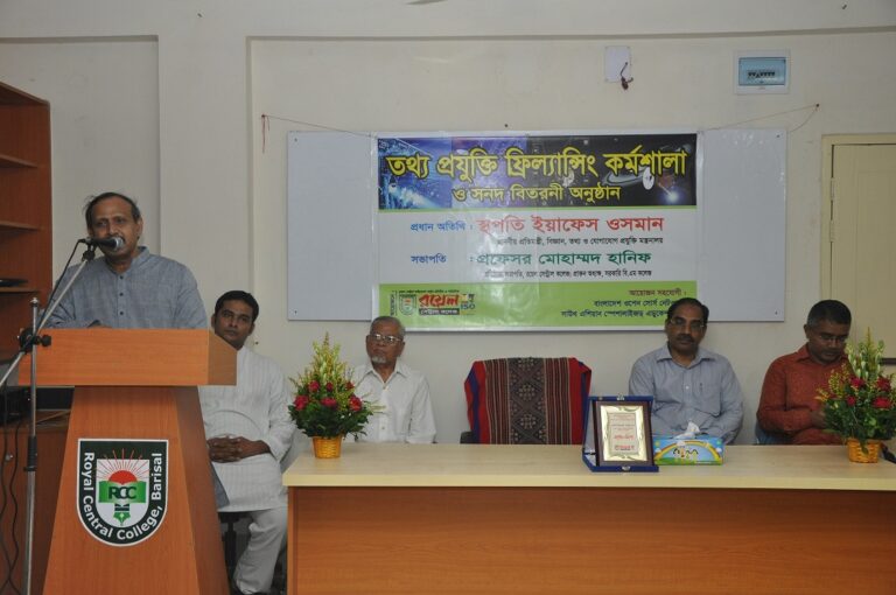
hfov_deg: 43.7
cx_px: 448
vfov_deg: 29.8
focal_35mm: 45
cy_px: 298
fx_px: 1119
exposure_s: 1/60
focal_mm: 30
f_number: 4.2
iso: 800
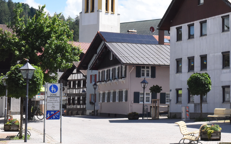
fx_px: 642
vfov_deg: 12.8
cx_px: 174
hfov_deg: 20.2
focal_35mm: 102
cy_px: 33
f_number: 13
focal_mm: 55
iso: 4000
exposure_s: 1/1600
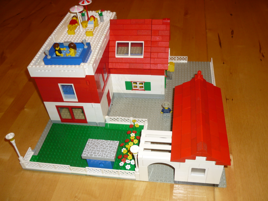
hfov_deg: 55.4
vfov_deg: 42.9
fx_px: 255
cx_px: 134
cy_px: 100
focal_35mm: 33
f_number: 2.8
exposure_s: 1/30
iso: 100
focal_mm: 5.5
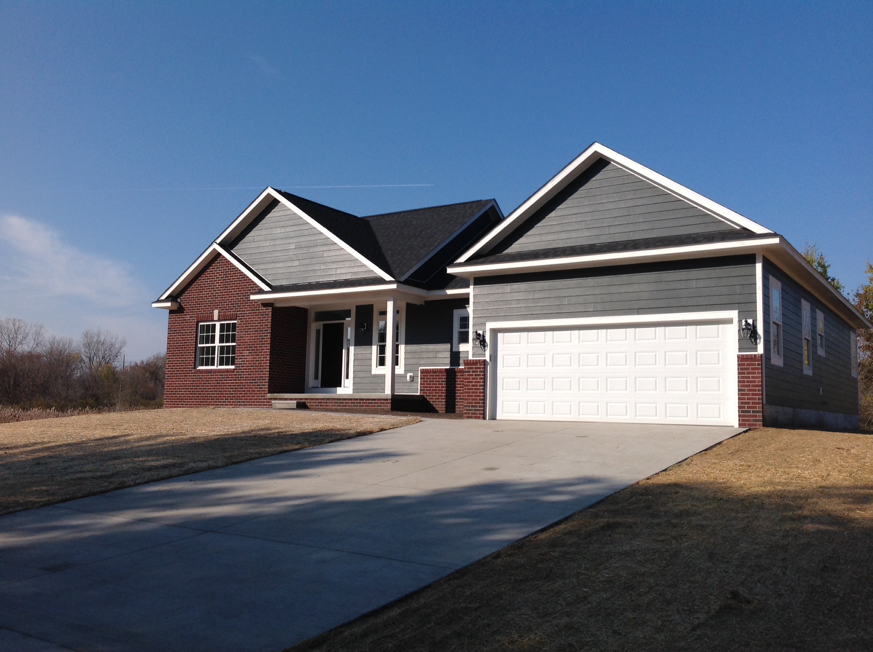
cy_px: 326
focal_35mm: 35
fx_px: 881
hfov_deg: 52.7
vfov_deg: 40.6
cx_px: 436
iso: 50
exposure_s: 1/2747
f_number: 2.4
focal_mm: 4.28
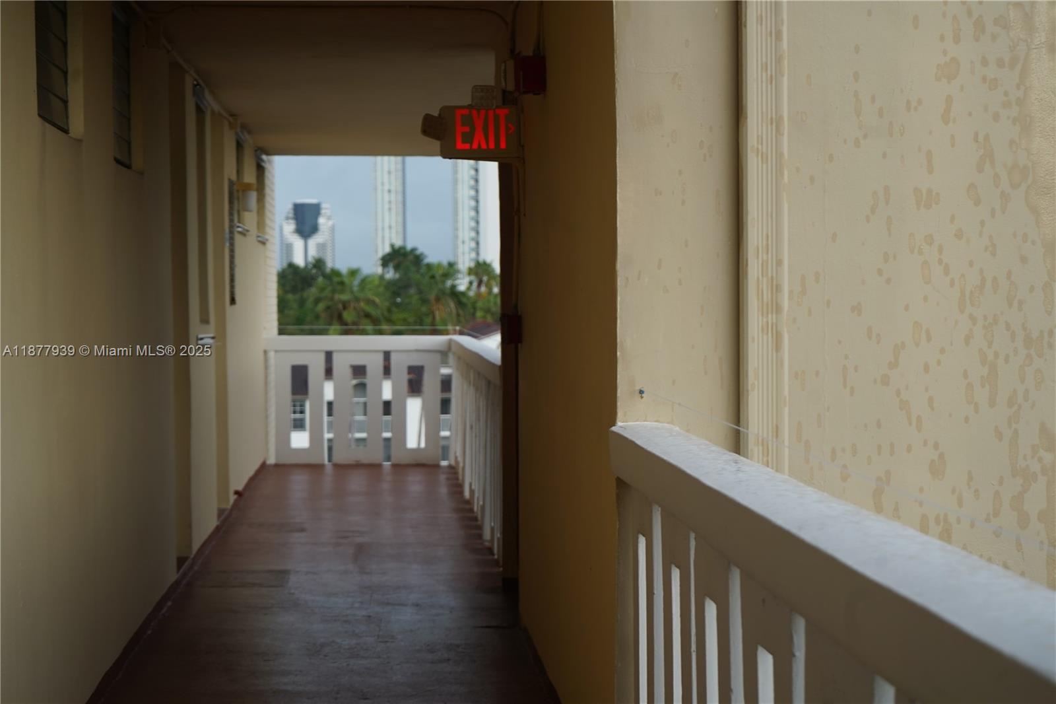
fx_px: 2053
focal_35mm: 70
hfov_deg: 28.8
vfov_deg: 19.4
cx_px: 528
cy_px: 352
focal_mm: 70
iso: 320
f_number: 5.6
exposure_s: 1/160
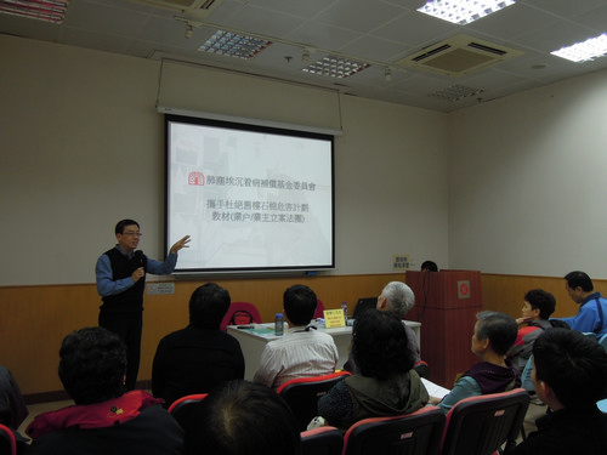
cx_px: 304
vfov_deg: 45.4
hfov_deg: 58.4
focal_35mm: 31
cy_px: 228
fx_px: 544
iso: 220
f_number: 3
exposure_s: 1/50
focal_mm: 5.5
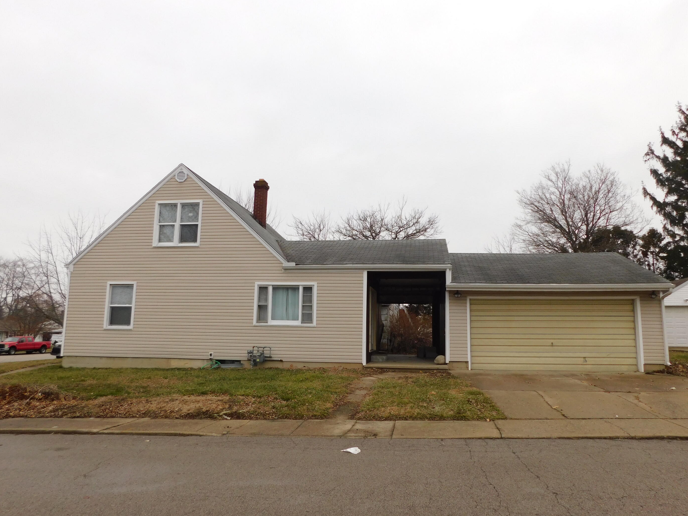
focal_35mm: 25
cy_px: 256
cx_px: 364
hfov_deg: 69.3
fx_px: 497
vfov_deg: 54.9
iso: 125
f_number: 3
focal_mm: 4
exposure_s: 1/400
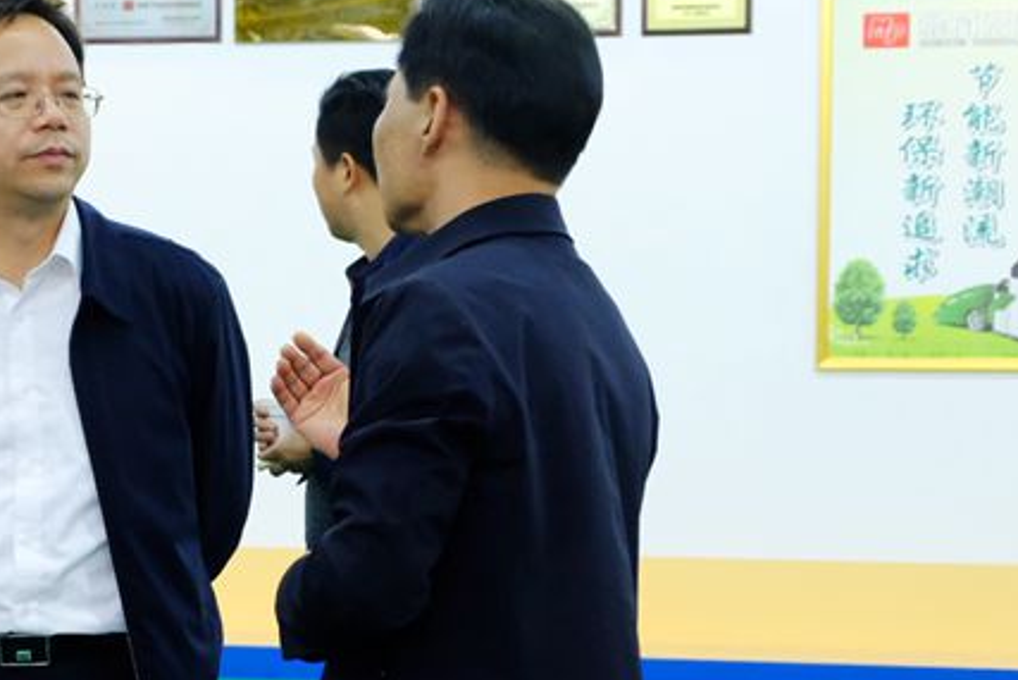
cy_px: 471
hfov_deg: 15.3
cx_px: 0
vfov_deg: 10.4
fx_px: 3734
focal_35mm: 132
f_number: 4.5
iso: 4000
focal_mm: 36.6
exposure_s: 1/160
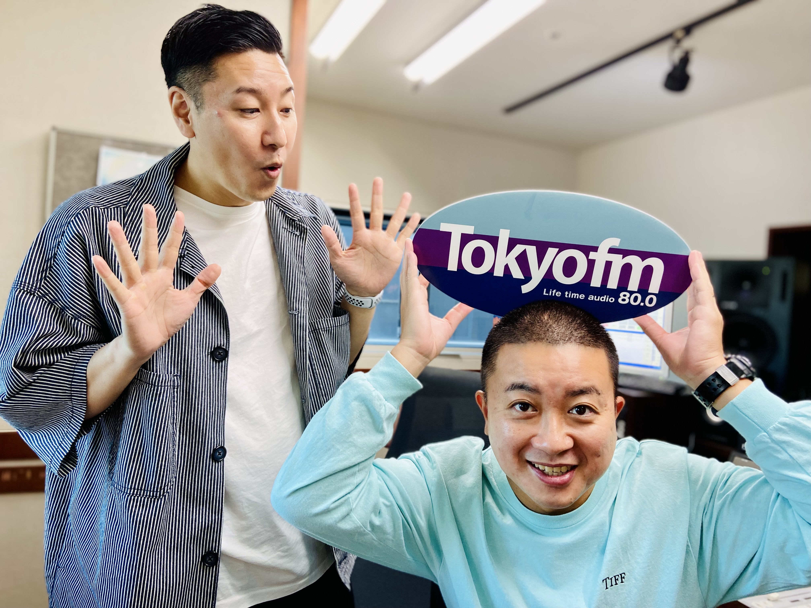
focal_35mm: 26
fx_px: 609
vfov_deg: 53.1
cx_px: 406
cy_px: 304
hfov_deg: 67.3
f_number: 1.8
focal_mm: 4.25
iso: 160
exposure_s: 1/50
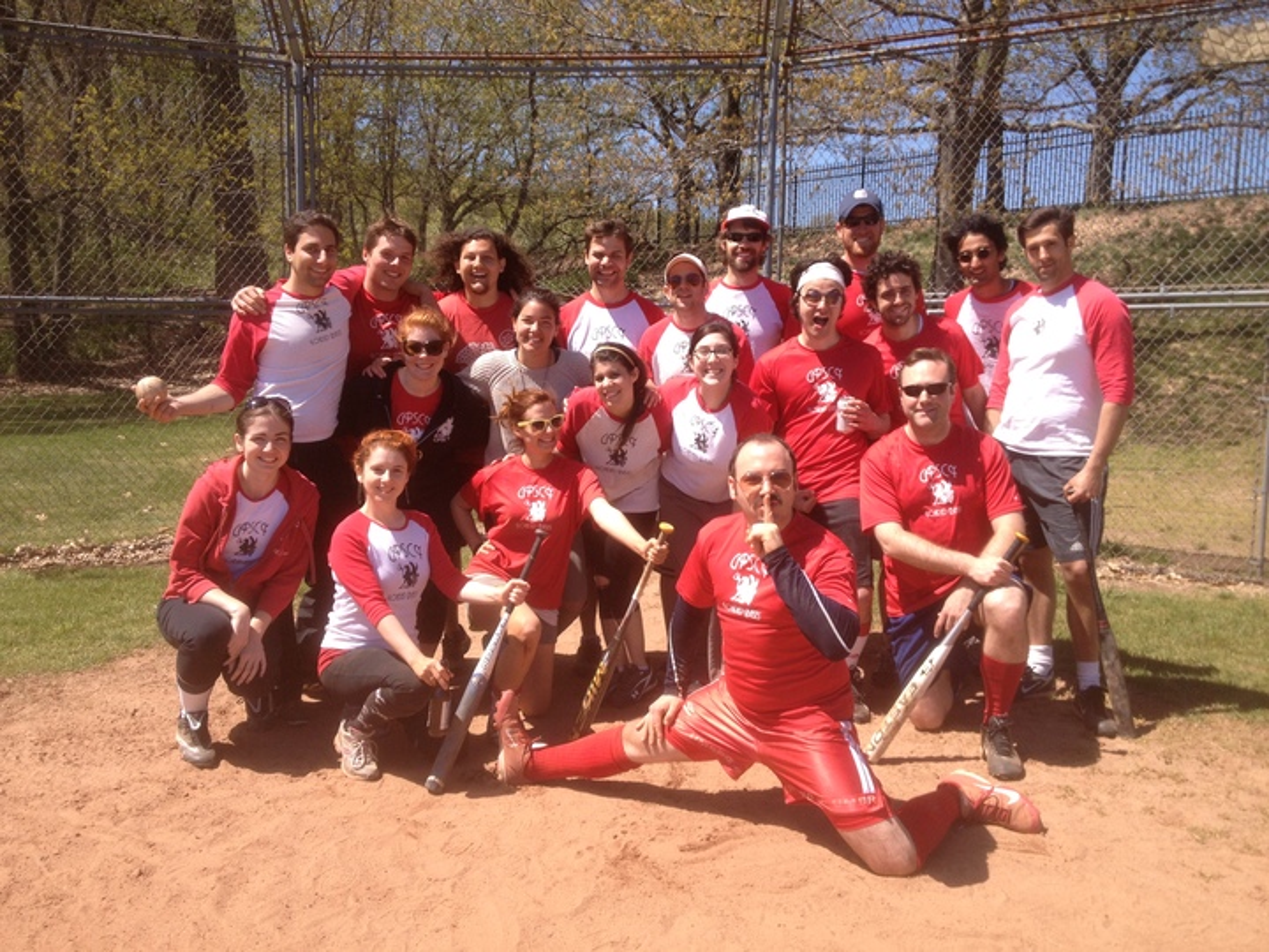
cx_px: 634
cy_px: 476
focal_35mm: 35
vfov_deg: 40.7
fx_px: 1283
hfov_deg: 52.6
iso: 50
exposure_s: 1/1004
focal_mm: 4.28
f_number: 2.4
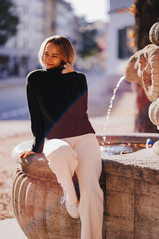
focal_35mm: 85
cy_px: 120
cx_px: 80
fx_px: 563
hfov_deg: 16.1
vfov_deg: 23.9
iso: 160
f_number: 1.4
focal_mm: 85
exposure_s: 1/4000
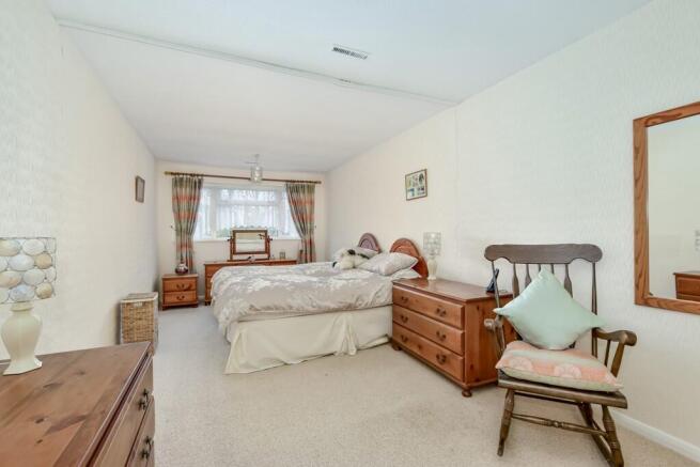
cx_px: 350
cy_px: 234
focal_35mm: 15
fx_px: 292
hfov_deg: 100.4
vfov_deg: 77.4
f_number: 8
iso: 800
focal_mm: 10
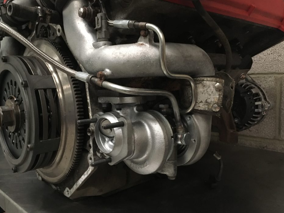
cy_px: 106
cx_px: 136
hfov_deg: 56.8
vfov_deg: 44.2
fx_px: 263
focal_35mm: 32
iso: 400
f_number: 2.2
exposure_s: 1/17
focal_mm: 4.15
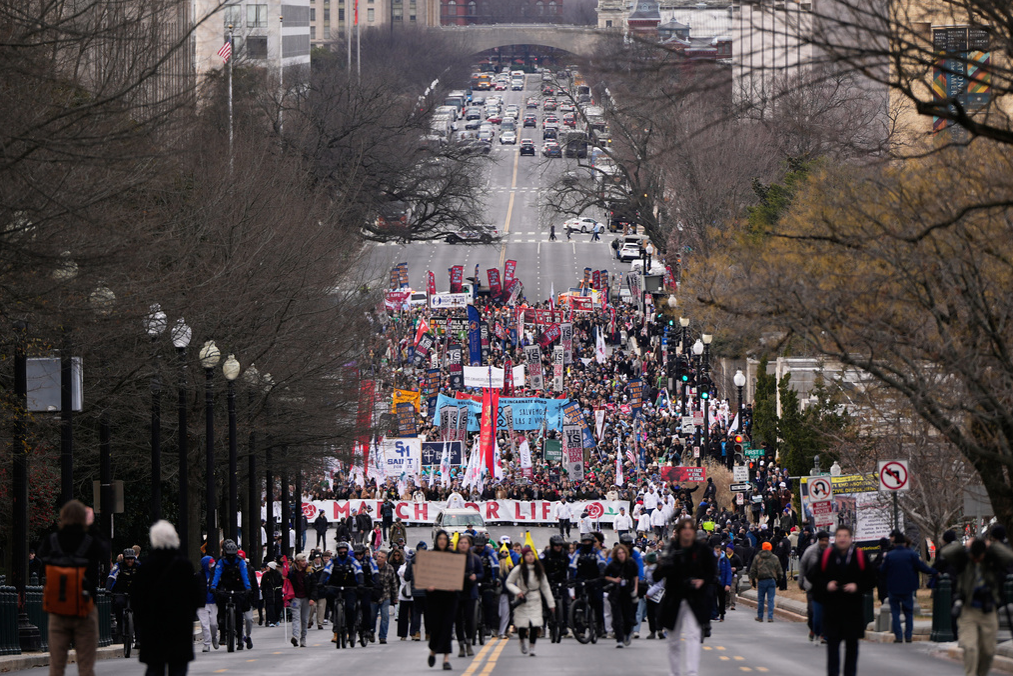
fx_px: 8525
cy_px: 340
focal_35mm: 303
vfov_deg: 4.5
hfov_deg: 6.8
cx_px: 508
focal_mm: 200
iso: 125
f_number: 2.8
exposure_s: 1/1250
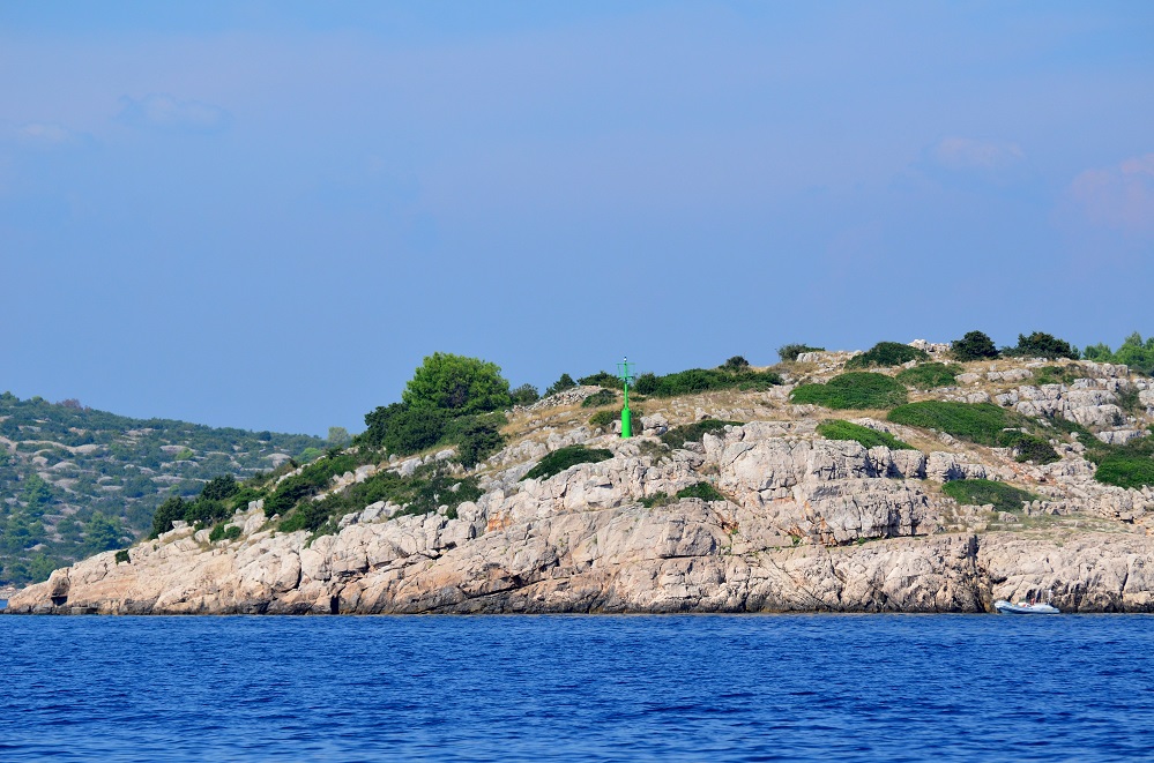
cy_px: 382
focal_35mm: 218
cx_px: 577
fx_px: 6955
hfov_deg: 9.5
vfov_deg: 6.3
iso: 400
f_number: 5.6
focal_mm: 145
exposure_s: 1/2500
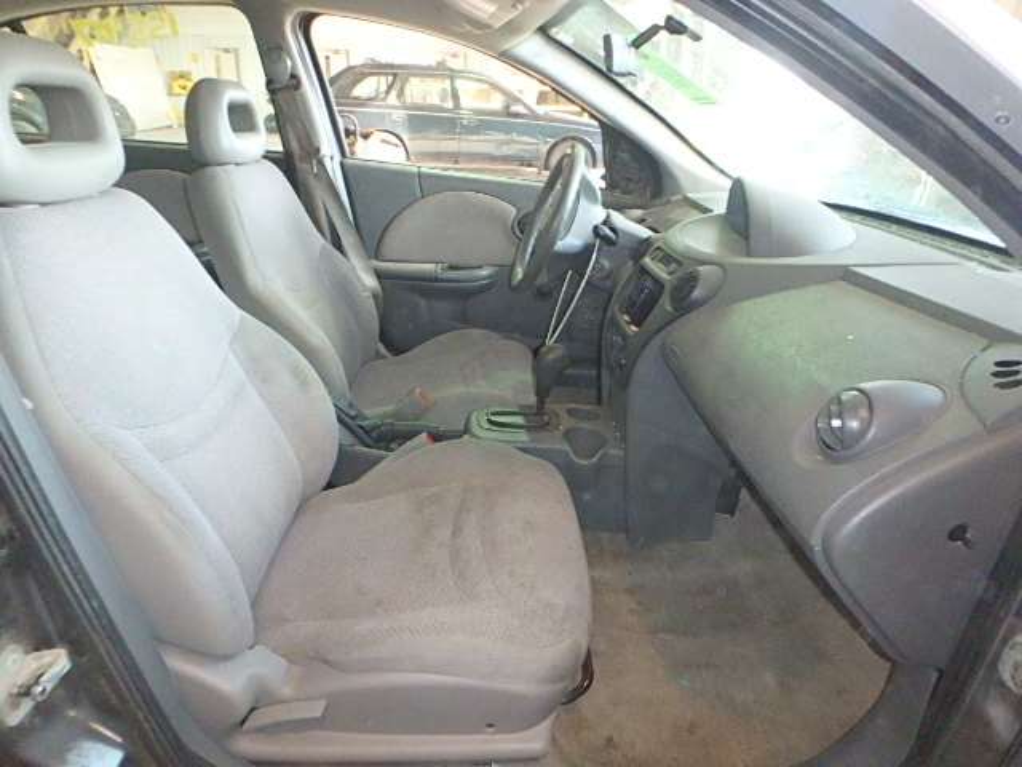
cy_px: 384
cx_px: 511
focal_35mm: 21
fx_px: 620
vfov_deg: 63.4
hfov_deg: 79.0
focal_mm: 3.7
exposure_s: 1/50
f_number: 3.5
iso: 200
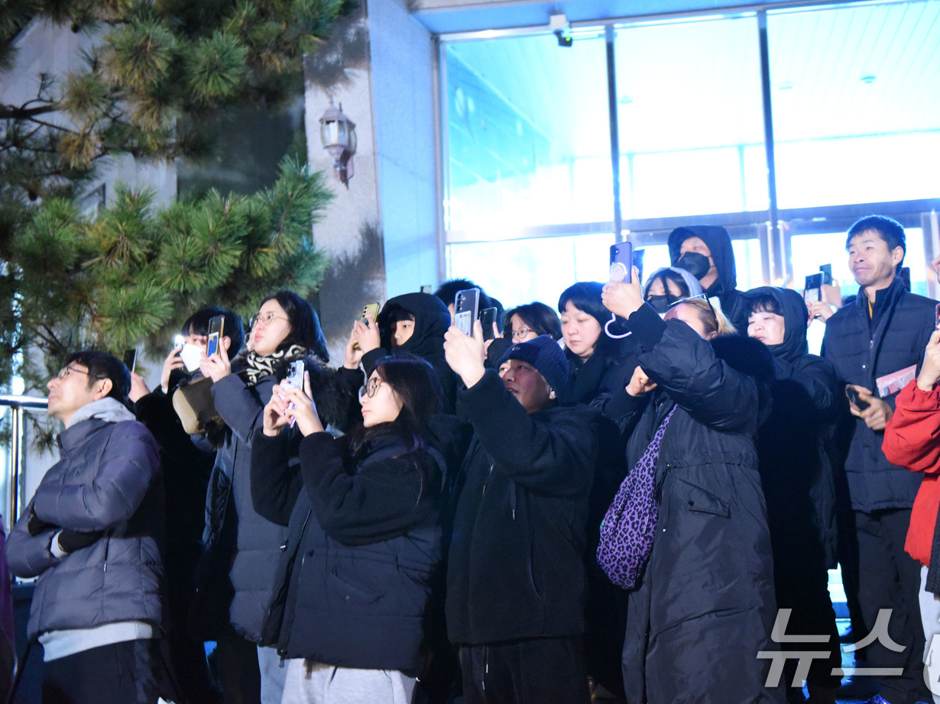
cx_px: 526
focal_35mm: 46
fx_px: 1249
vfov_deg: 31.5
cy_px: 355
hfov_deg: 41.2
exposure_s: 1/20
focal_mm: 42
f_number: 2.8
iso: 12800
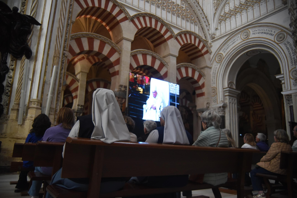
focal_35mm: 29
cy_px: 99
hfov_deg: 63.6
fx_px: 239
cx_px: 148
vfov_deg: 45.0
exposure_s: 1/250
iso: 2200
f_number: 4.5
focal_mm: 29
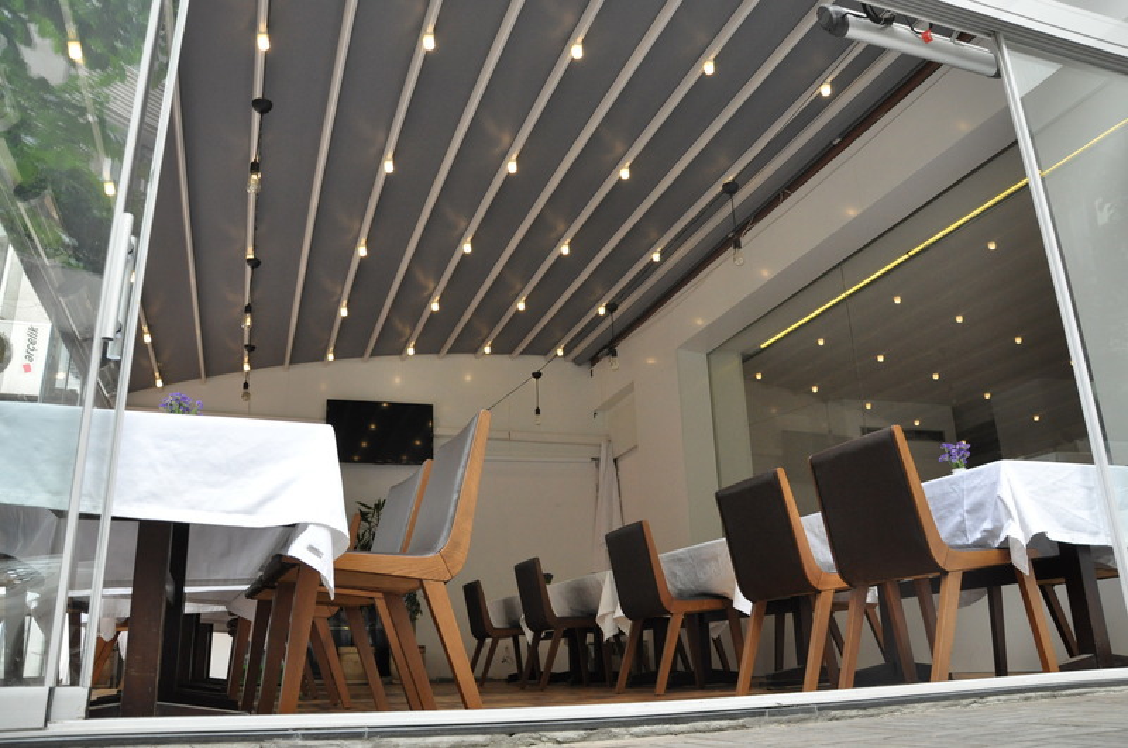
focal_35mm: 27
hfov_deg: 67.5
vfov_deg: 47.8
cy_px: 374
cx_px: 564
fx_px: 845
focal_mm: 18
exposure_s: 1/160
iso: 1250
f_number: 5
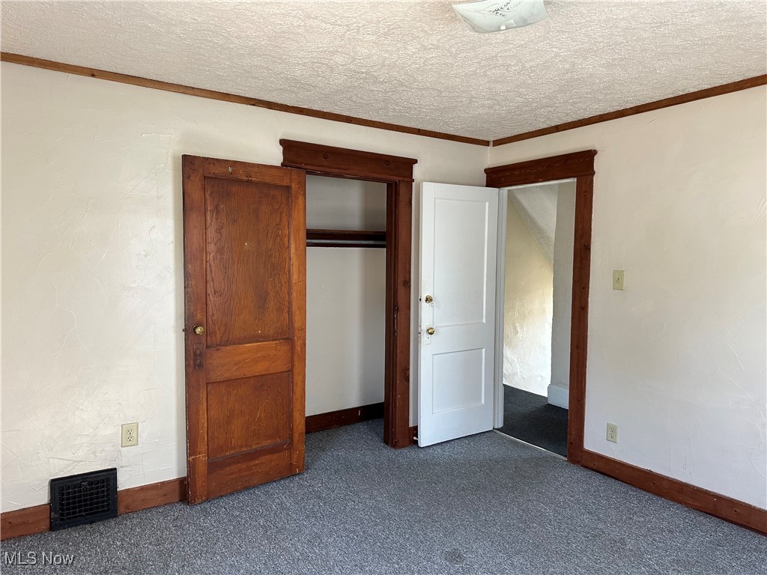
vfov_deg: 56.8
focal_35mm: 24
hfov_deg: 71.6
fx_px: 532
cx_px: 384
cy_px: 288
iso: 125
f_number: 1.78
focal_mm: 6.86
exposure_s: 1/121
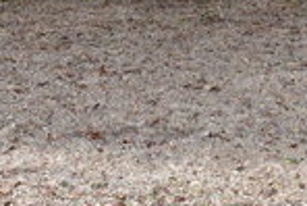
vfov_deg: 8.1
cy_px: -137
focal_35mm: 166
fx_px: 1417
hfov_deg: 12.1
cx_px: 365
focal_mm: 32
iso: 280
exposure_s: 1/250
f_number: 8
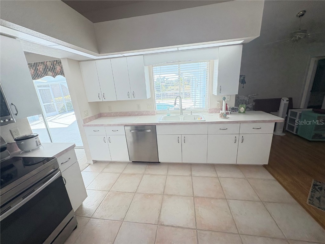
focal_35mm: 14
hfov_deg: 102.1
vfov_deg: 85.7
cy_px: 122
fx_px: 131
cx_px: 162
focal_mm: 2.22
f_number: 2.2
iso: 200
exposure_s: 1/120
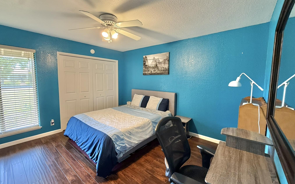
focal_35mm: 15
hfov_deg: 101.5
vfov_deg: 74.7
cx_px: 147
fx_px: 121
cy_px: 86
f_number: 2.2
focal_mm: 2.22
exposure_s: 1/60
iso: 250
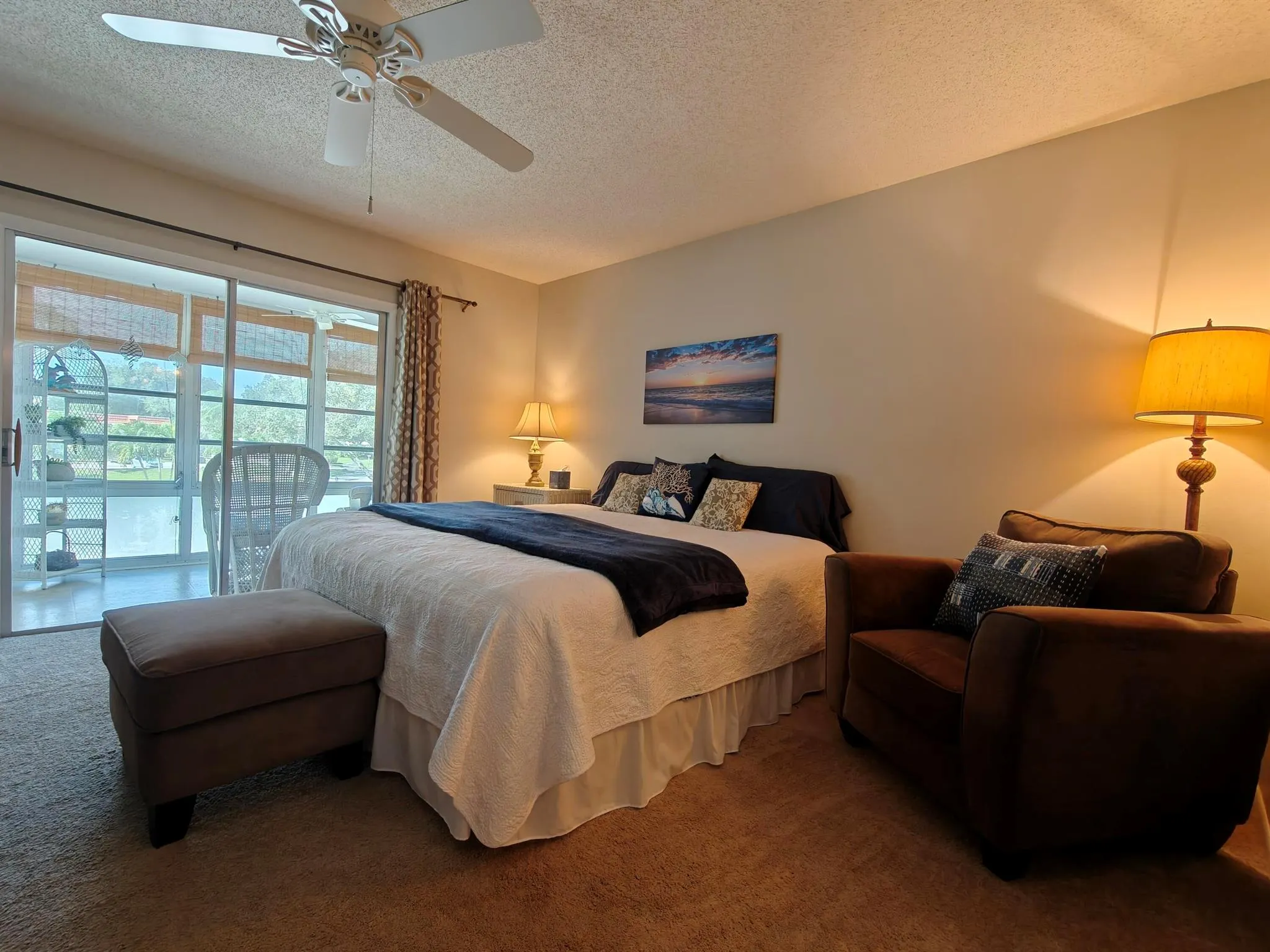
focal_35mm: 15
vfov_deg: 81.7
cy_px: 476
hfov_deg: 98.2
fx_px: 550
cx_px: 635
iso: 400
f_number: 2
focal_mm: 2.3
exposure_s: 1/120
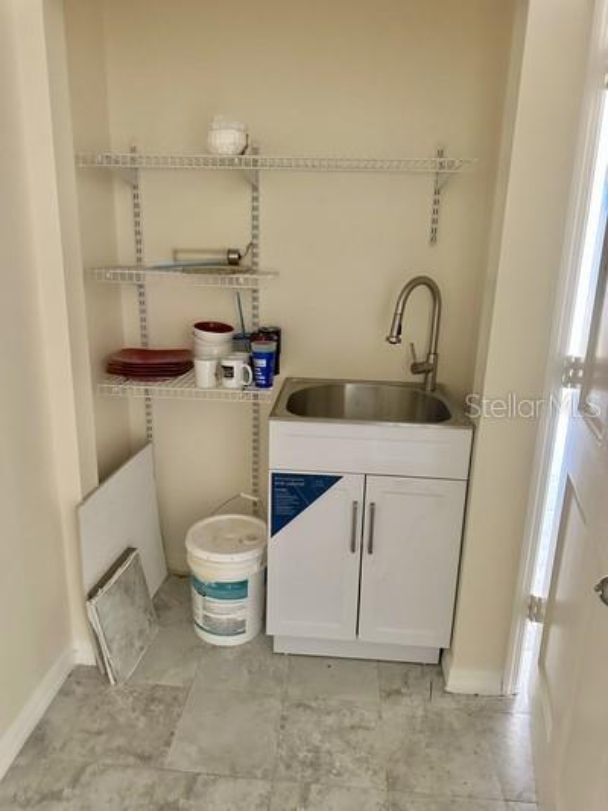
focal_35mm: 24
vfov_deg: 71.6
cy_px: 406
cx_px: 304
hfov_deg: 56.8
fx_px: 562
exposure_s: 1/60
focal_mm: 6.86
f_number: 1.78
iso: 800
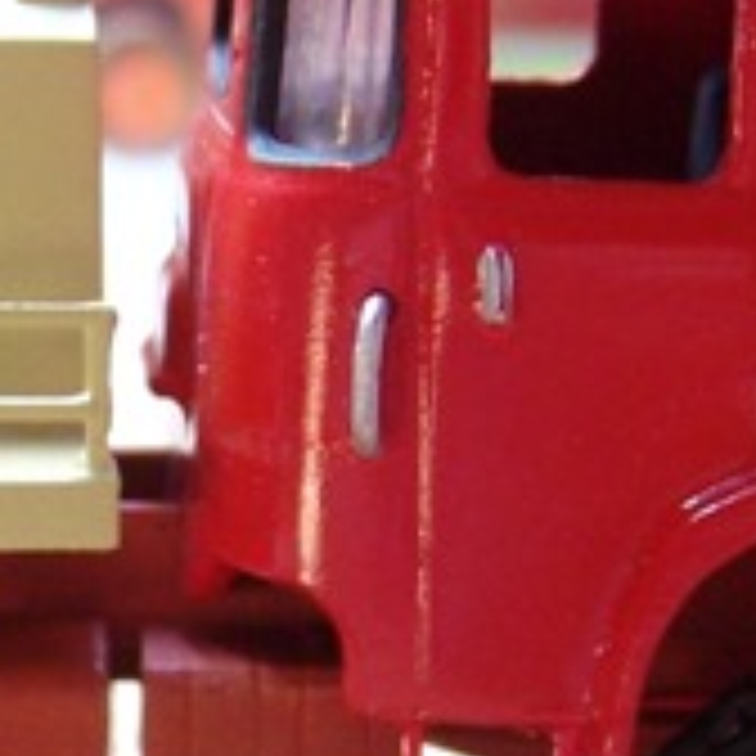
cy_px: 585
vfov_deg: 10.9
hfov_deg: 10.8
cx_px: 18
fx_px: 3953
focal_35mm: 160
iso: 140
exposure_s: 1/20
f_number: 2.8
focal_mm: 6.3
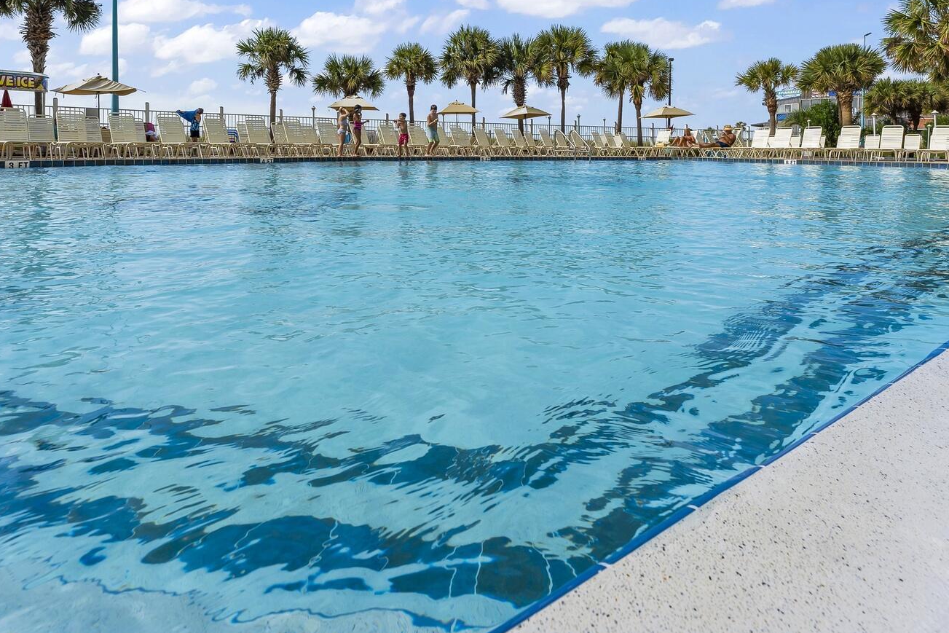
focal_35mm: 22
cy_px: 138
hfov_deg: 78.6
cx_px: 460
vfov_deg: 53.9
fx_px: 580
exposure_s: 1/250
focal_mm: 14
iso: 100
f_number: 9
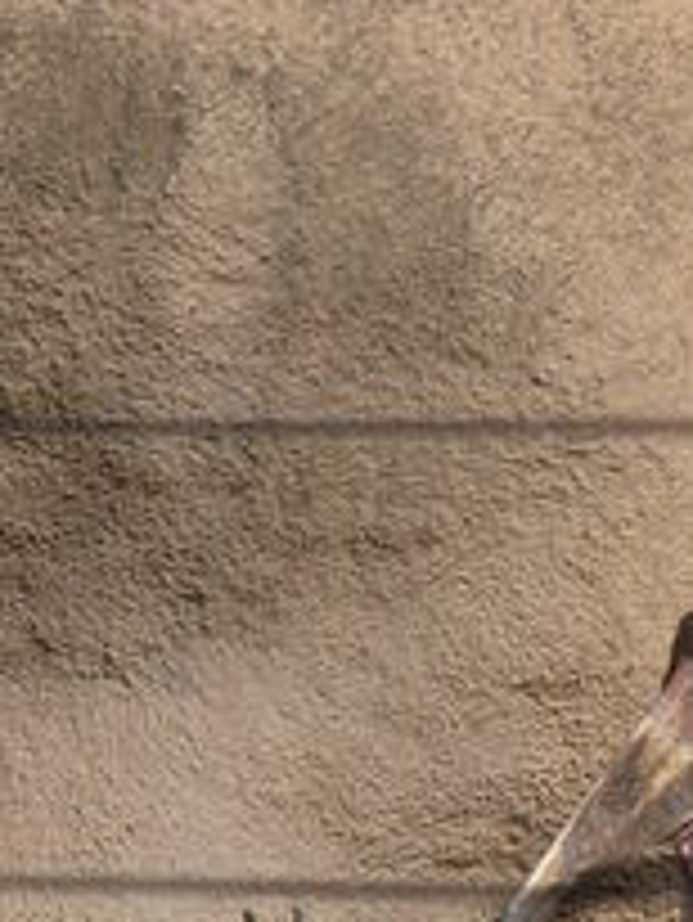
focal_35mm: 550
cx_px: 684
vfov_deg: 3.6
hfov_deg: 2.7
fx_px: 14666
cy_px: 1151
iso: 100
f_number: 6.4
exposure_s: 1/521
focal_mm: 48.5
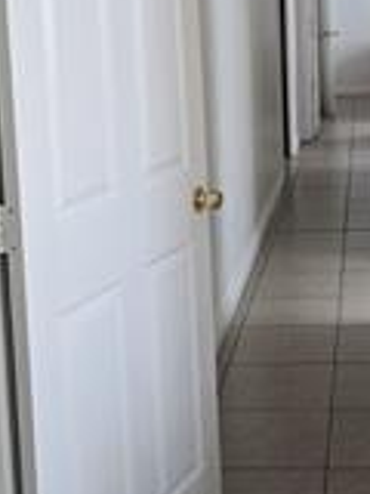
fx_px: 983
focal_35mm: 69
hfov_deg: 20.8
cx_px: 336
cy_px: 99
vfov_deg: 27.6
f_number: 1.7
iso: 320
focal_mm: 6.3
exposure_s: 1/120
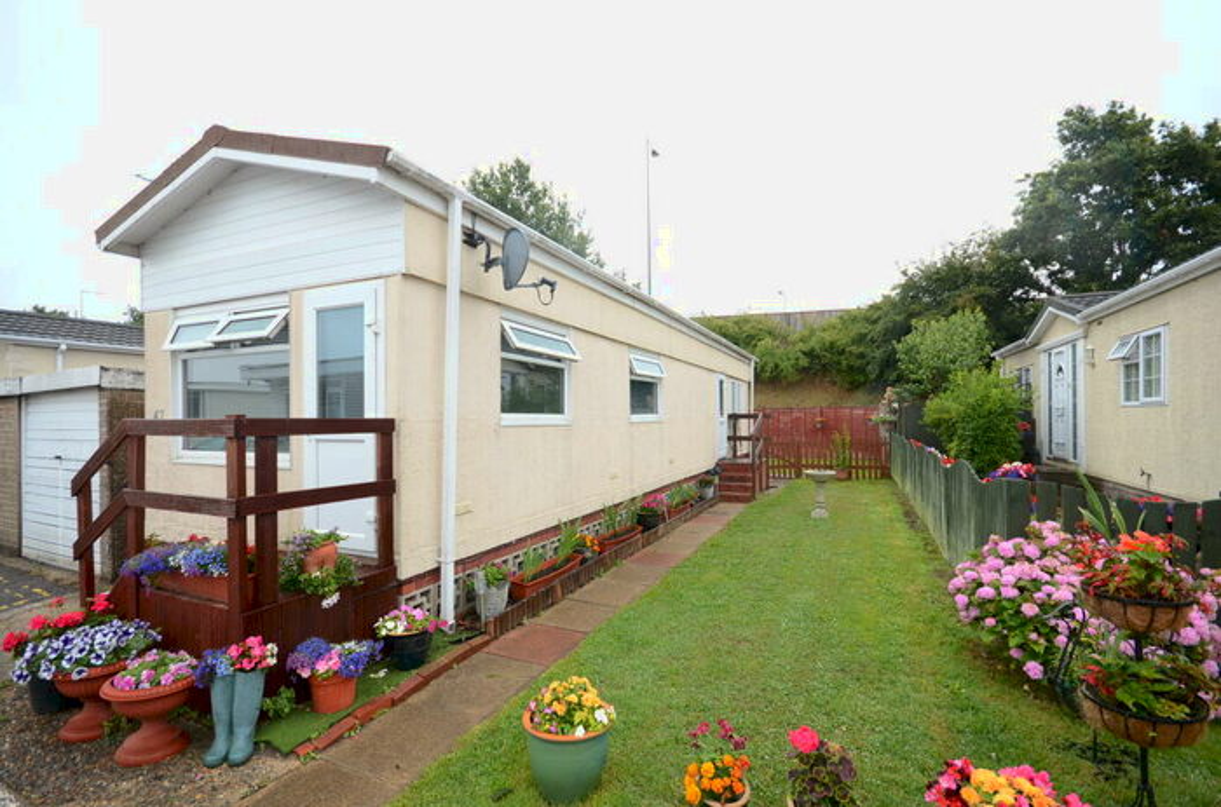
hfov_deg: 100.5
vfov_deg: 77.0
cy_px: 404
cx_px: 610
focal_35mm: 15
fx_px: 507
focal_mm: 10
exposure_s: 1/160
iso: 250
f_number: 6.3
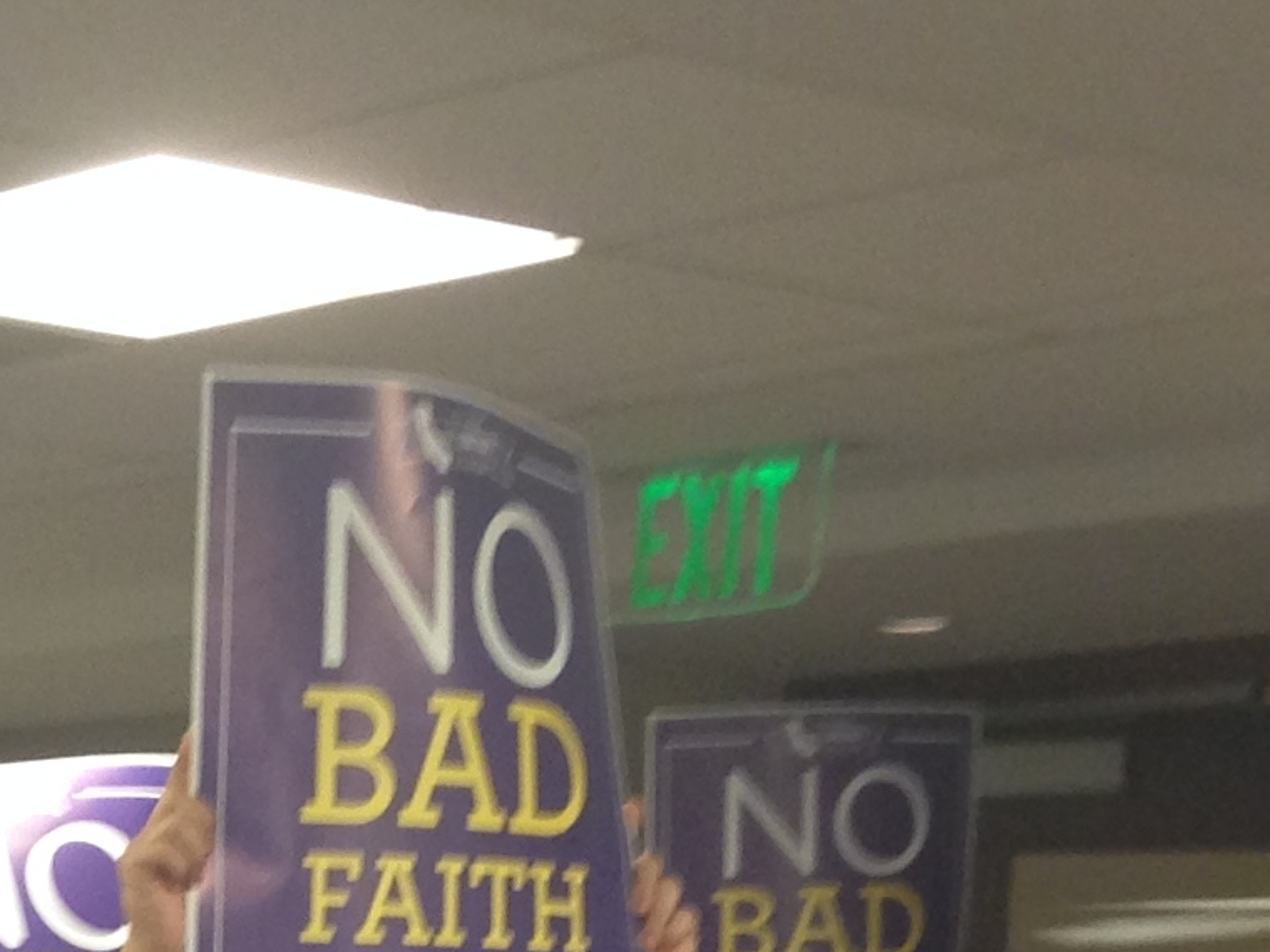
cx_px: -626
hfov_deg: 13.1
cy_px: 1745
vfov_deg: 9.9
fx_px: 5209
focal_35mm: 142
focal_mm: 4.12
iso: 100
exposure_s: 1/20
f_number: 2.4
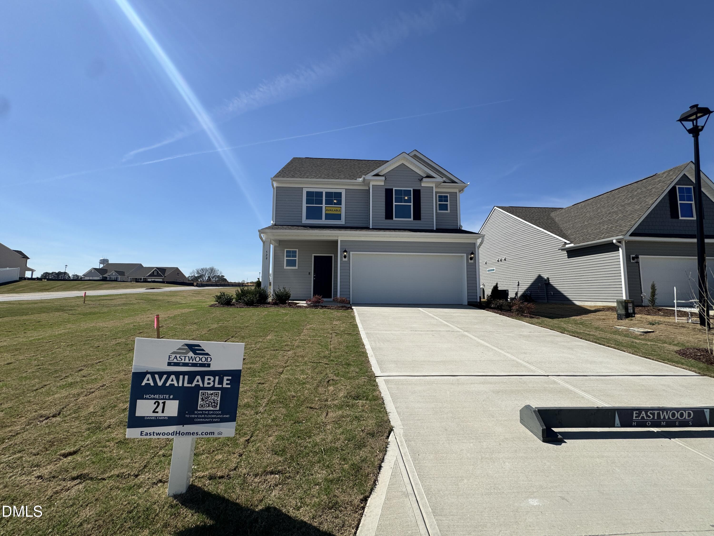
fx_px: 289
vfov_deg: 85.7
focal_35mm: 14
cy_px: 268
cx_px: 357
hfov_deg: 102.1
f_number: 2.2
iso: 50
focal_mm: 2.22
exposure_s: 1/2874
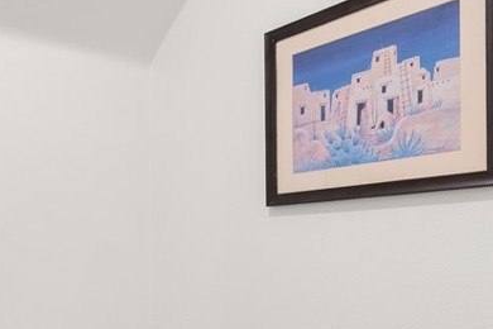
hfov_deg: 43.9
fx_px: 575
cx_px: 88
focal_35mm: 42
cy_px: 259
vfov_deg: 31.2
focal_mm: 16
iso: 640
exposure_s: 1/4
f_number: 9
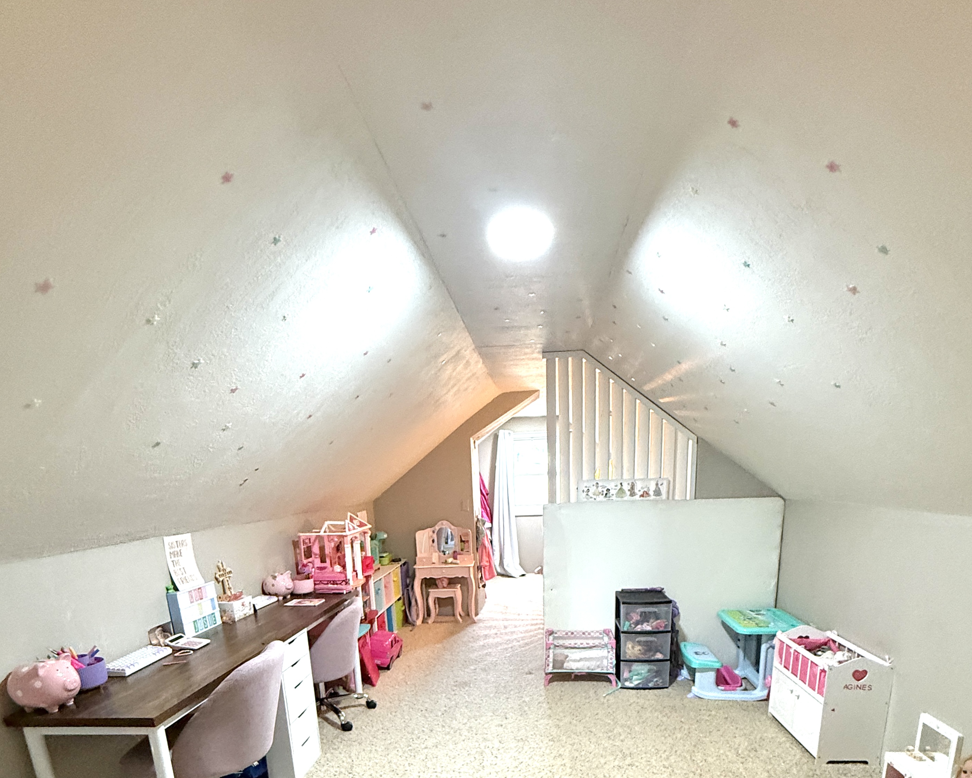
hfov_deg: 83.3
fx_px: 547
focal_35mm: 19
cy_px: 637
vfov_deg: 63.8
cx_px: 494
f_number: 2.2
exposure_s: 1/60
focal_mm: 2.22
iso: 500
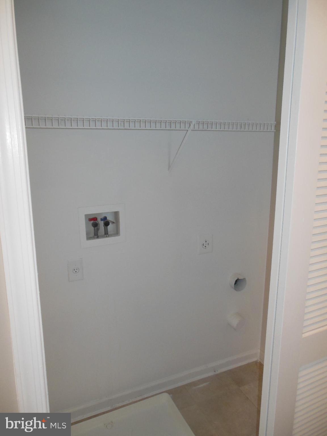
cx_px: 164
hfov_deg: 54.9
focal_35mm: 25
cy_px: 218
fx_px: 315
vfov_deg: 69.4
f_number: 3.2
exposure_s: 1/25
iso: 200
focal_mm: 4.5
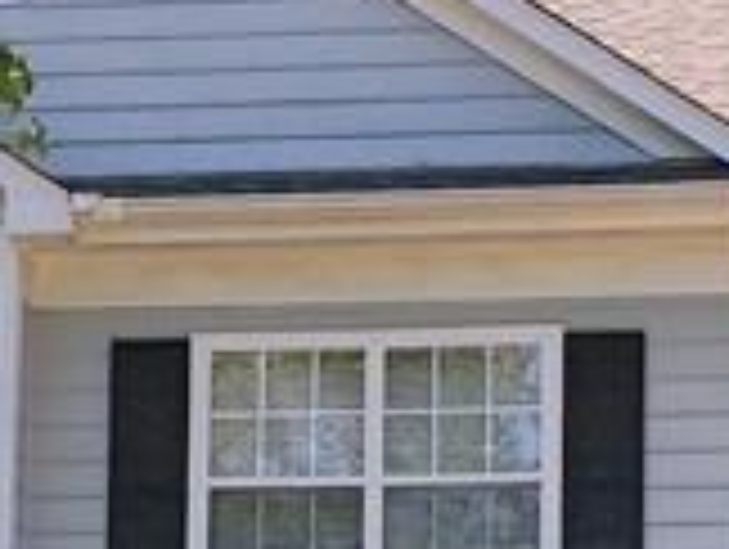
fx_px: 3860
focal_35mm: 183
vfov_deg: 8.0
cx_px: 353
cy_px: 835
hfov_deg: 10.8
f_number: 2.2
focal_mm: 4.15
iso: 32
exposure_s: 1/774
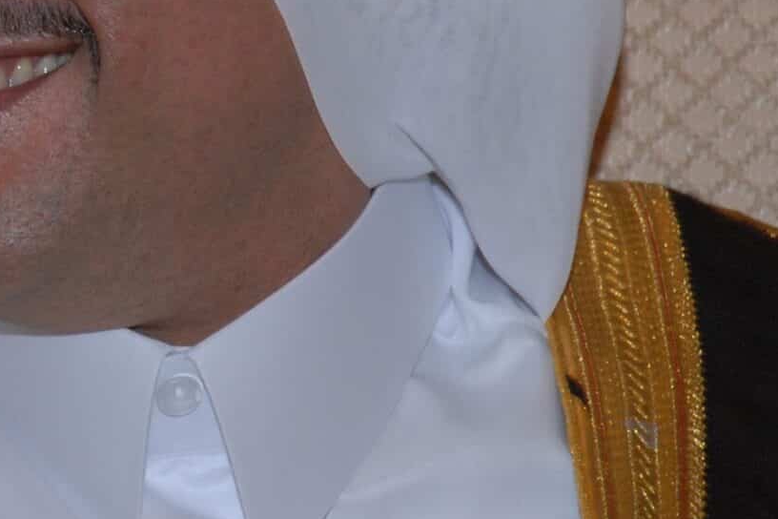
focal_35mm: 448
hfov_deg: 4.6
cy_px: 4
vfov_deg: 3.1
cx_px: 6
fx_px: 9672
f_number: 5.6
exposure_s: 1/60
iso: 400
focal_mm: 95
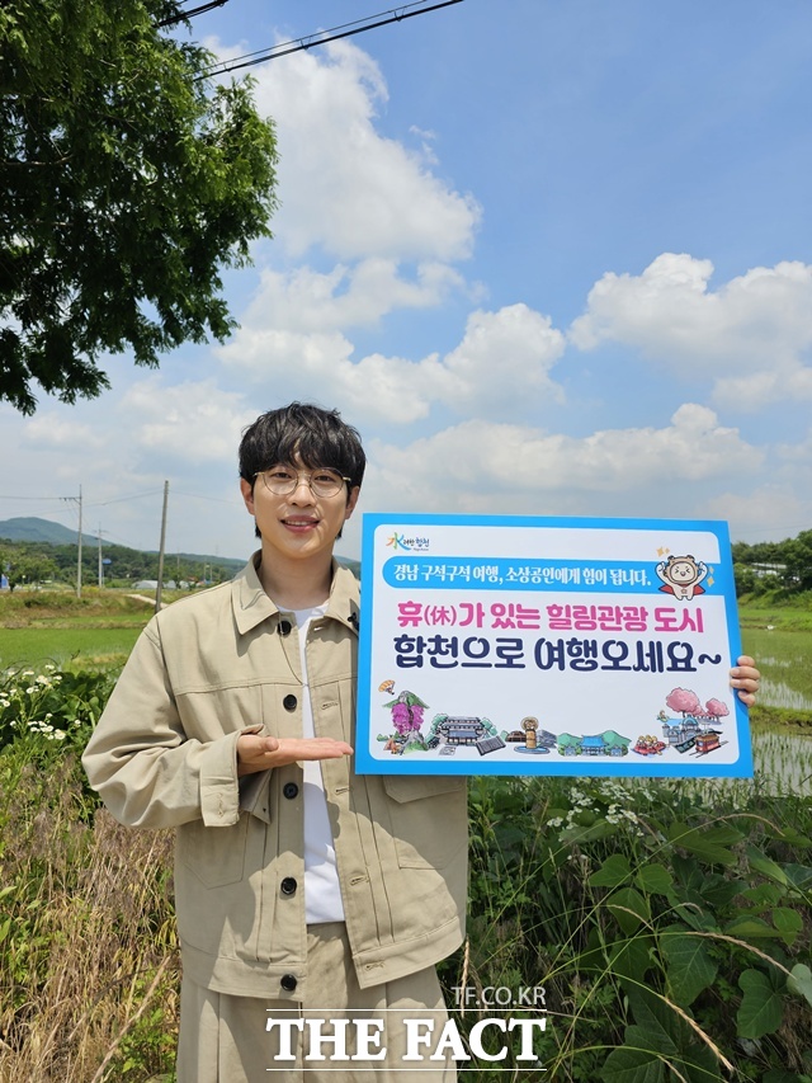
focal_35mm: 23
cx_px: 406
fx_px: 719
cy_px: 542
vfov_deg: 73.9
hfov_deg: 58.9
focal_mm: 6.3
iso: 16
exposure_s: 1/1433
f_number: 1.7
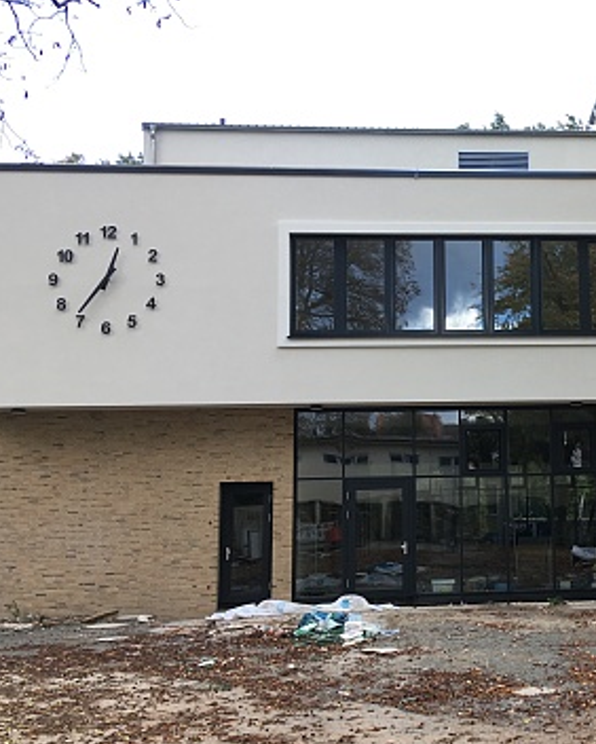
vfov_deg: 39.5
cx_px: 544
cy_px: 371
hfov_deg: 30.6
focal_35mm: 47
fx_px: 1035
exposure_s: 1/174
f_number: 2.2
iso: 25
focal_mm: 4.15
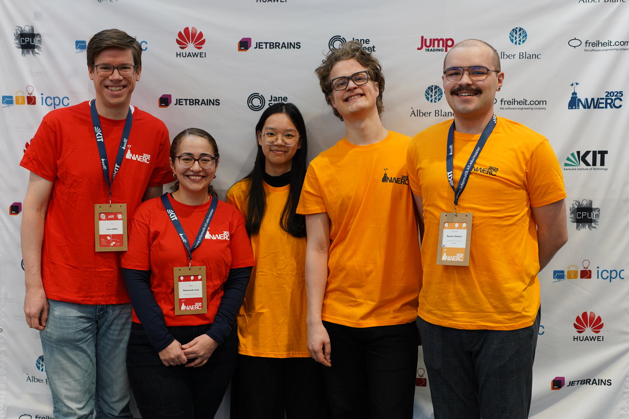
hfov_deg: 39.6
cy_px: 210
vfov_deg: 27.0
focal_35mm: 50
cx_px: 314
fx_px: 874
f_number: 2.8
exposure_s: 1/100
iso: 640
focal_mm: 50
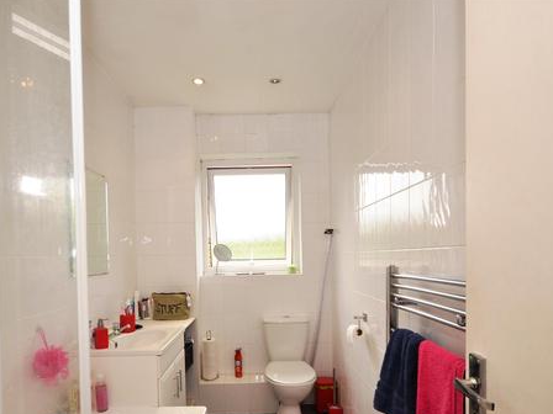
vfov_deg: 58.8
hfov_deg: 74.5
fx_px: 362
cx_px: 254
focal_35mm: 23
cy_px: 258
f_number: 4.5
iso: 100
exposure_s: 1/100
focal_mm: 11
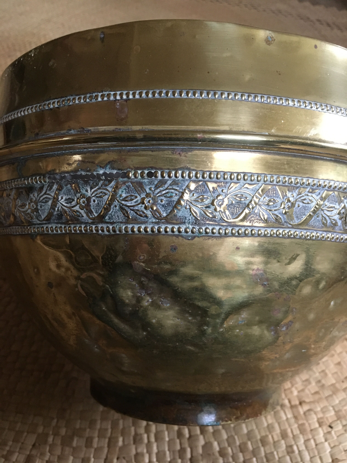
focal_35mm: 29
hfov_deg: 48.2
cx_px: 174
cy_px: 232
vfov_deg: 61.7
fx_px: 388
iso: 250
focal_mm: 4.15
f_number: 2.2
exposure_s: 1/17
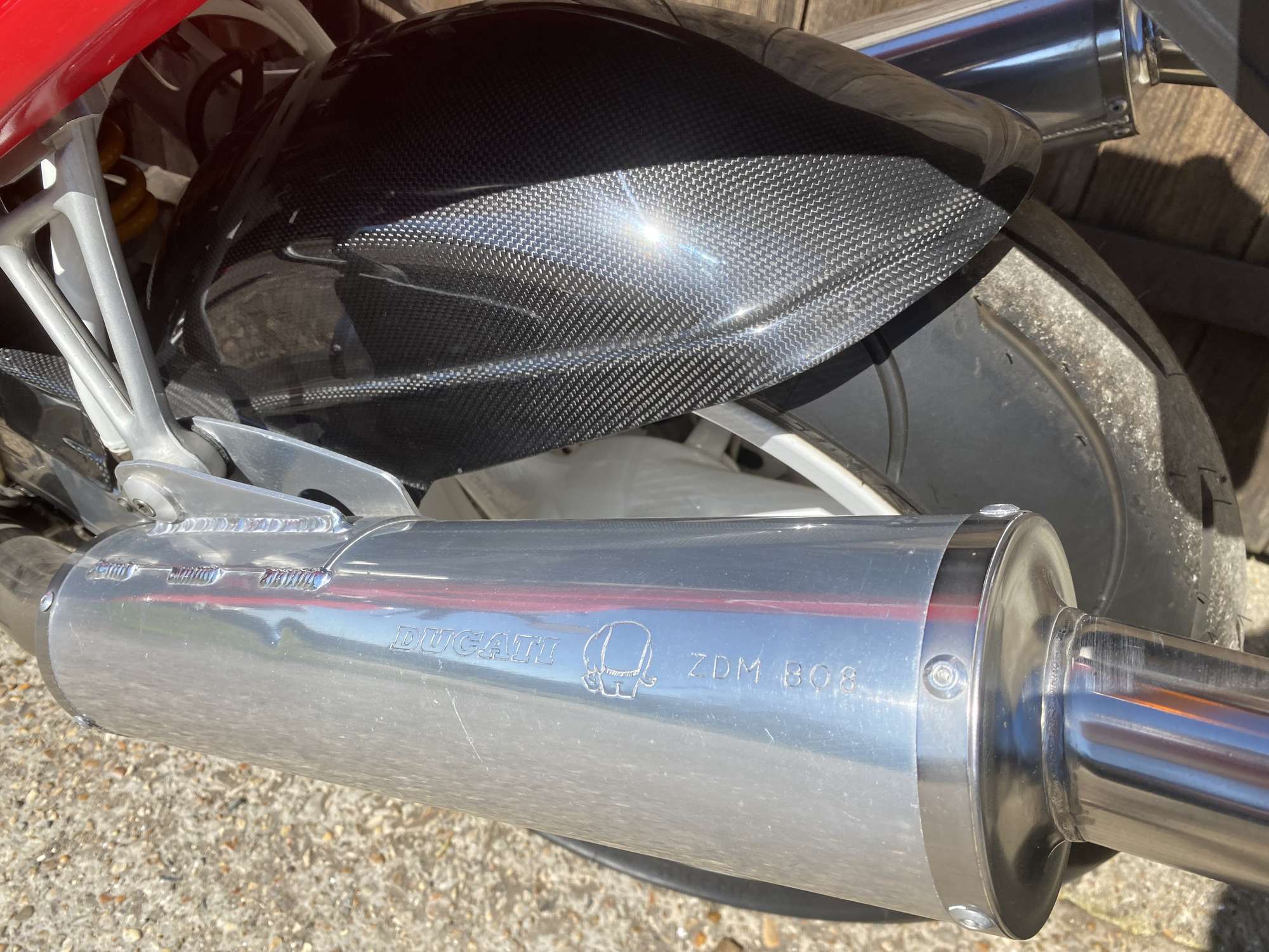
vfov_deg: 53.1
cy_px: 476
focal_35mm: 26
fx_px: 953
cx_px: 634
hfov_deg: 67.3
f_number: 1.8
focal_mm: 4.25
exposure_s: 1/2183
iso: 32
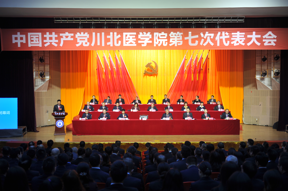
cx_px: 144
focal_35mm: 40
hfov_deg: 48.5
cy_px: 96
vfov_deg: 33.4
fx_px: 320
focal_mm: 40
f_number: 2.8
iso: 500
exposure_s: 1/125
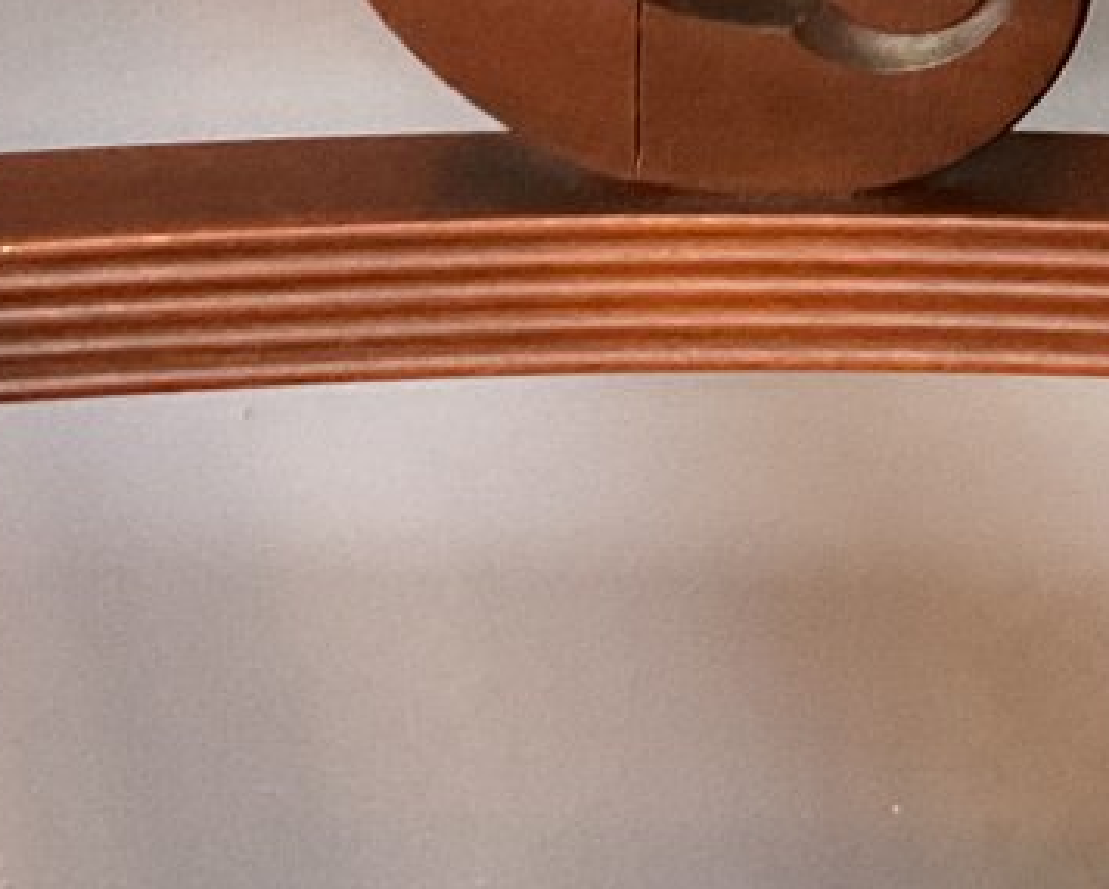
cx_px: 1160
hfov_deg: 15.7
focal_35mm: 120
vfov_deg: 12.2
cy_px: -477
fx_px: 3941
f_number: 1.8
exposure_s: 1/30
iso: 320
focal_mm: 3
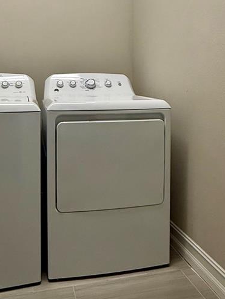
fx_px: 294
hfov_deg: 41.6
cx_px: 87
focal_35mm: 34
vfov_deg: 52.5
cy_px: 91
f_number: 2.2
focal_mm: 2.22
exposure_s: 1/120
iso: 320
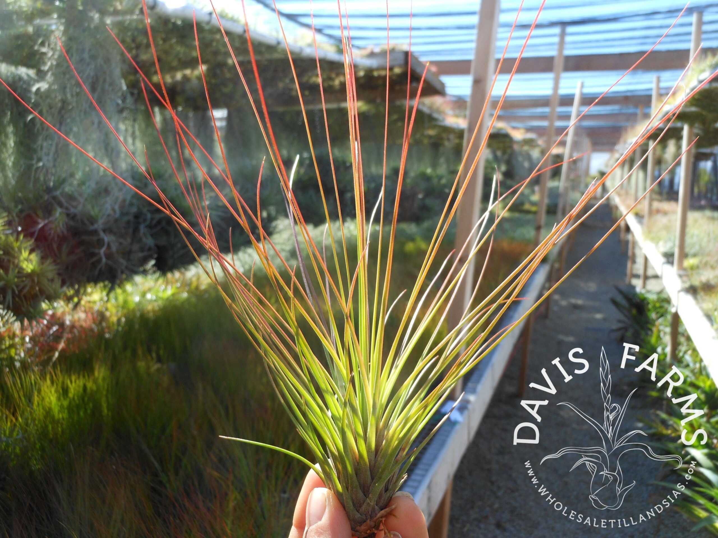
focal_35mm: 33
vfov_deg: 42.9
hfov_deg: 55.4
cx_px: 359
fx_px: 684
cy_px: 269
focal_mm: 5.9
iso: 80
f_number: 4
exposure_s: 1/60
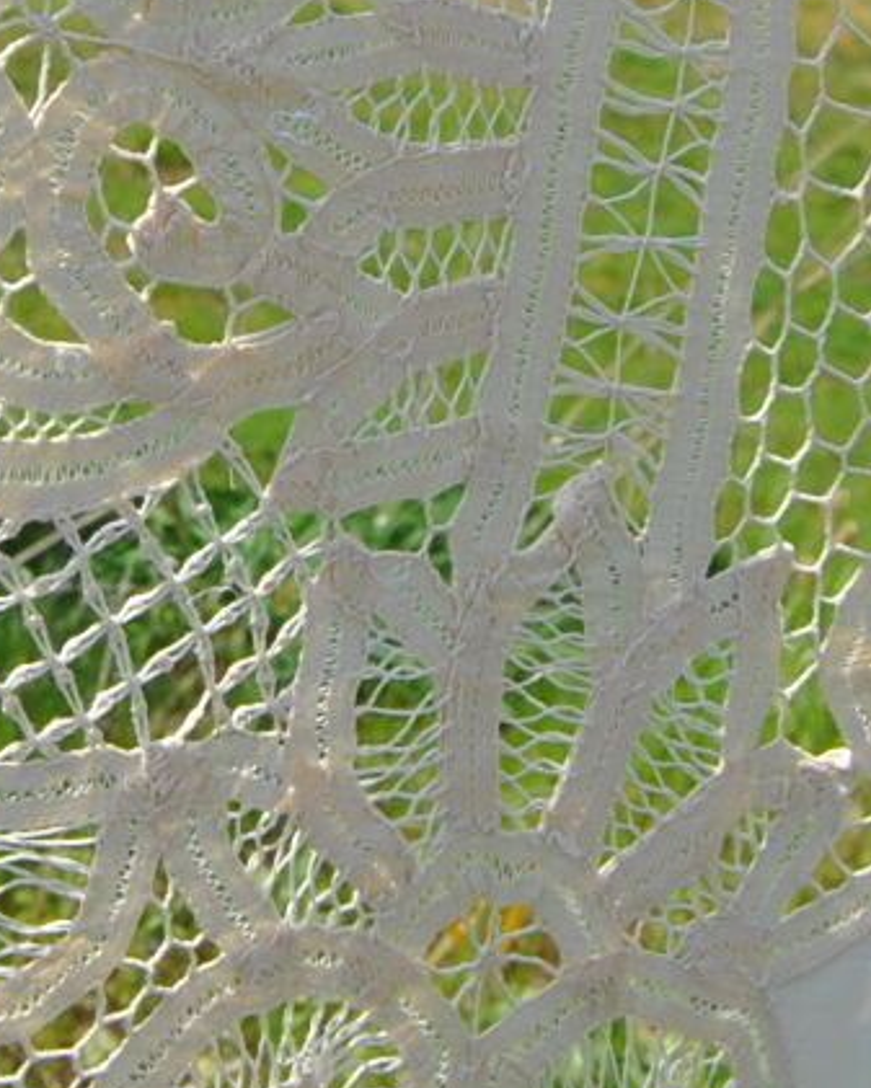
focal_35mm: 123
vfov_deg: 15.5
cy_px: 150
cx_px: -16
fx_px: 3967
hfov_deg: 12.4
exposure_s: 1/250
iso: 100
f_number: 8
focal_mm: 19
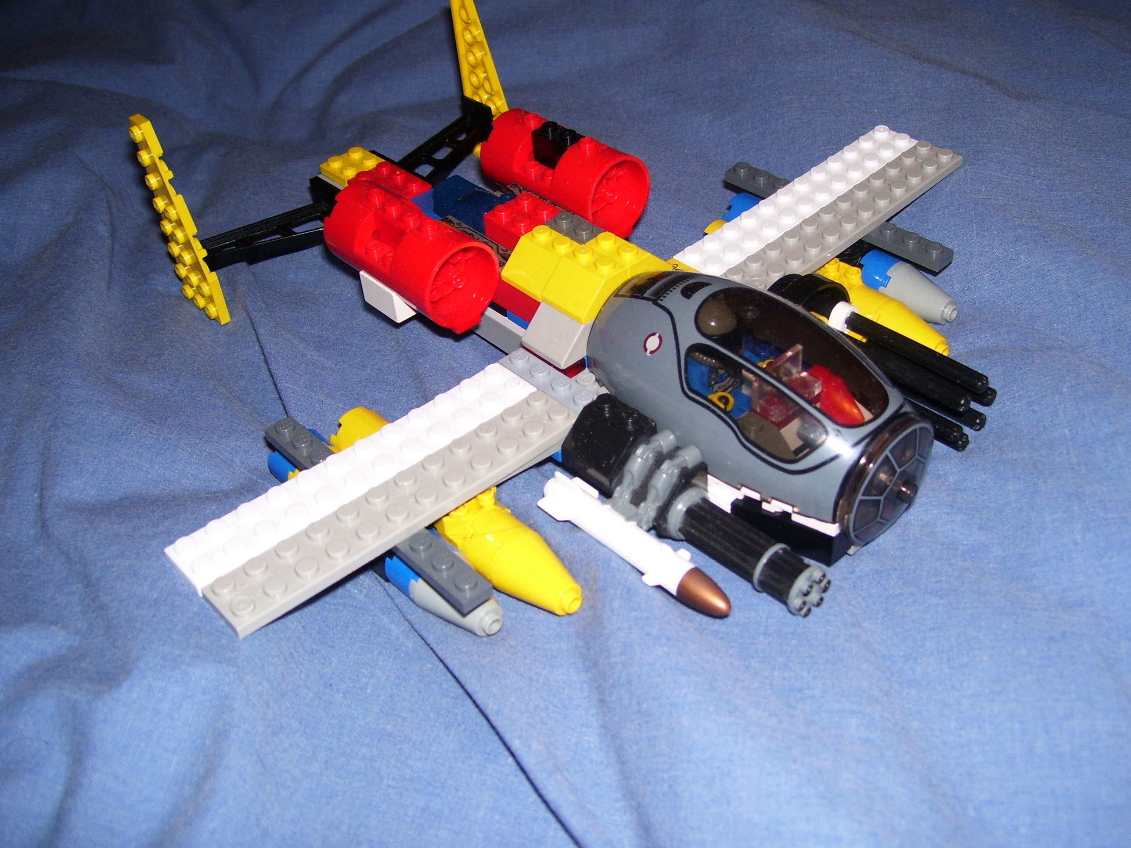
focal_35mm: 37
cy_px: 424
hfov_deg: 50.1
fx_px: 1209
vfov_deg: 38.7
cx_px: 566
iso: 80
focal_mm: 6
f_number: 2.7
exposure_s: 1/60
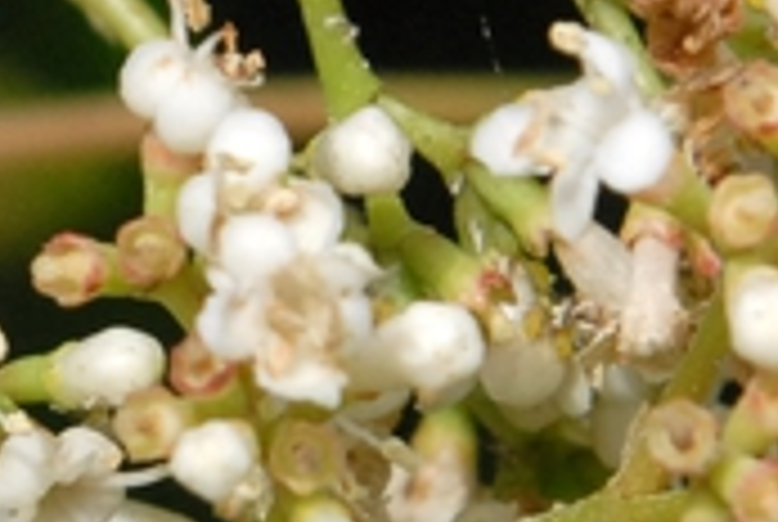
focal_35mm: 888
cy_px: 205
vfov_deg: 1.6
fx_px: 19223
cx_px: 27
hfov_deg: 2.3
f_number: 10
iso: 400
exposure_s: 1/350
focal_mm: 100
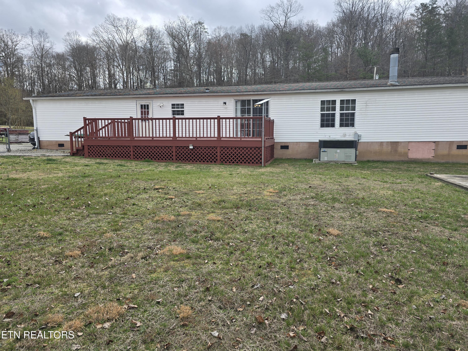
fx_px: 311
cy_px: 176
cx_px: 234
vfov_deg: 58.9
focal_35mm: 23
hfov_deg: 73.9
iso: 12
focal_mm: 6.3
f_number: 1.7
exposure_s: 1/425
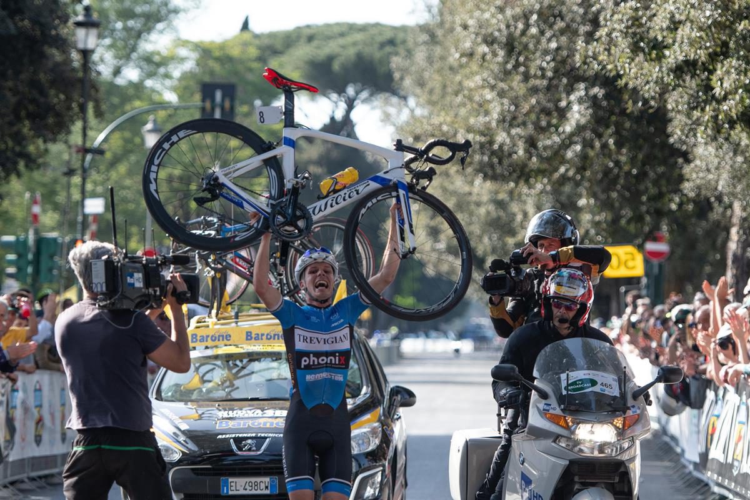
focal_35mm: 188
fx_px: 3906
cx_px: 375
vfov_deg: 7.3
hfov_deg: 11.0
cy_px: 250
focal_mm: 125
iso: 250
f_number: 2.8
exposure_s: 1/1600
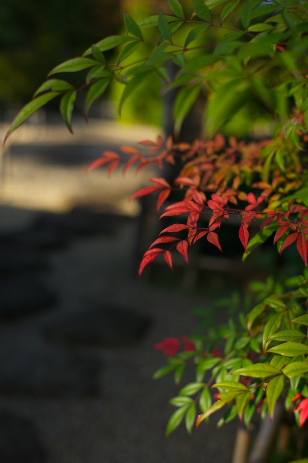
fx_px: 643
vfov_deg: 39.6
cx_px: 154
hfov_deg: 26.9
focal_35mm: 50
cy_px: 232
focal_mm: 50
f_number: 2.8
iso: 200
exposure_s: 1/1250
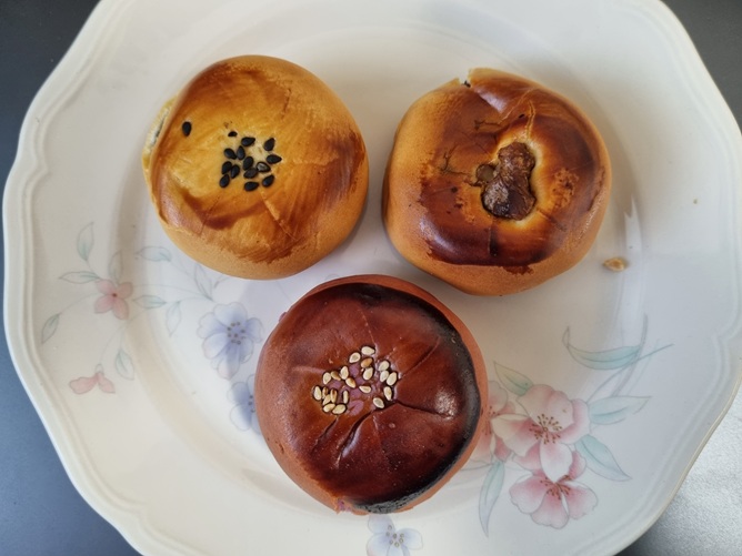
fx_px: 557
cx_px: 371
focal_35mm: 26
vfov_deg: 53.1
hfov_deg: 67.3
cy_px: 278
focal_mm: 5.4
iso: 160
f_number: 1.8
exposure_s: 1/40
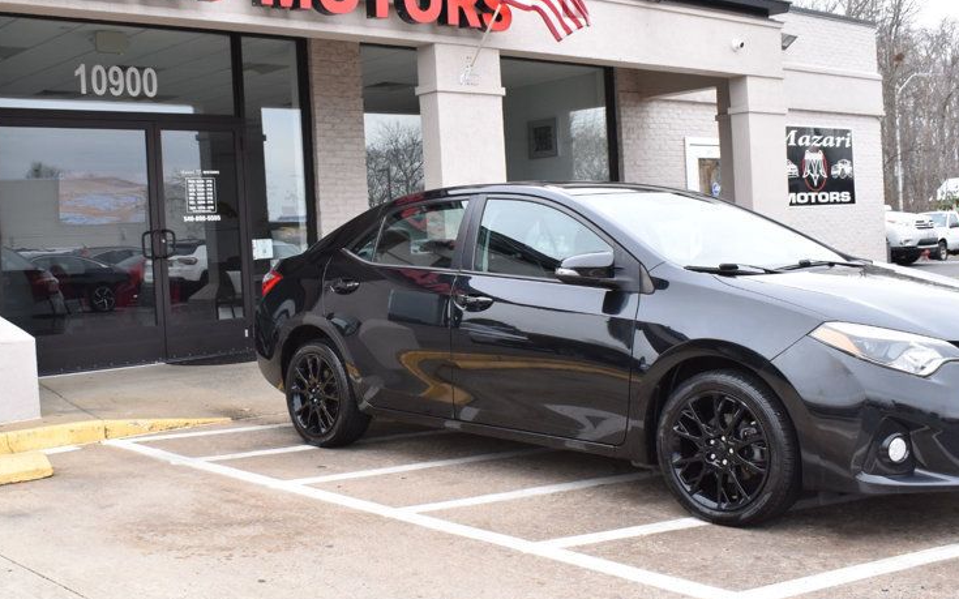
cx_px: 388
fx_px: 1168
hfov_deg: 44.4
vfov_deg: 28.7
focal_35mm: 45
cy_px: 270
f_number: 8
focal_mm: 21
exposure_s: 1/125
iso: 400
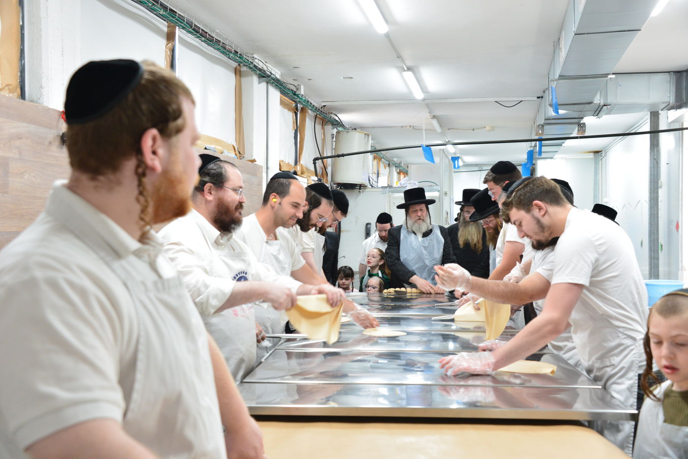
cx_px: 344
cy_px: 230
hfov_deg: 50.7
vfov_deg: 35.1
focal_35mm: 38
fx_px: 726
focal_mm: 38
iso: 2000
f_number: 5.6
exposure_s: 1/100
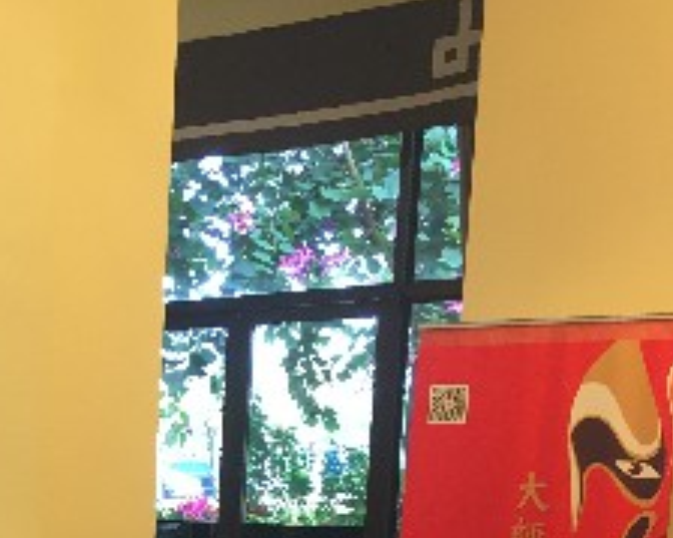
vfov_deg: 17.7
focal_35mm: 81
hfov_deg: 21.5
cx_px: -186
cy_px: 712
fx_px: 1613
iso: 100
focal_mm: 4.15
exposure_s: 1/33
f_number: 2.2
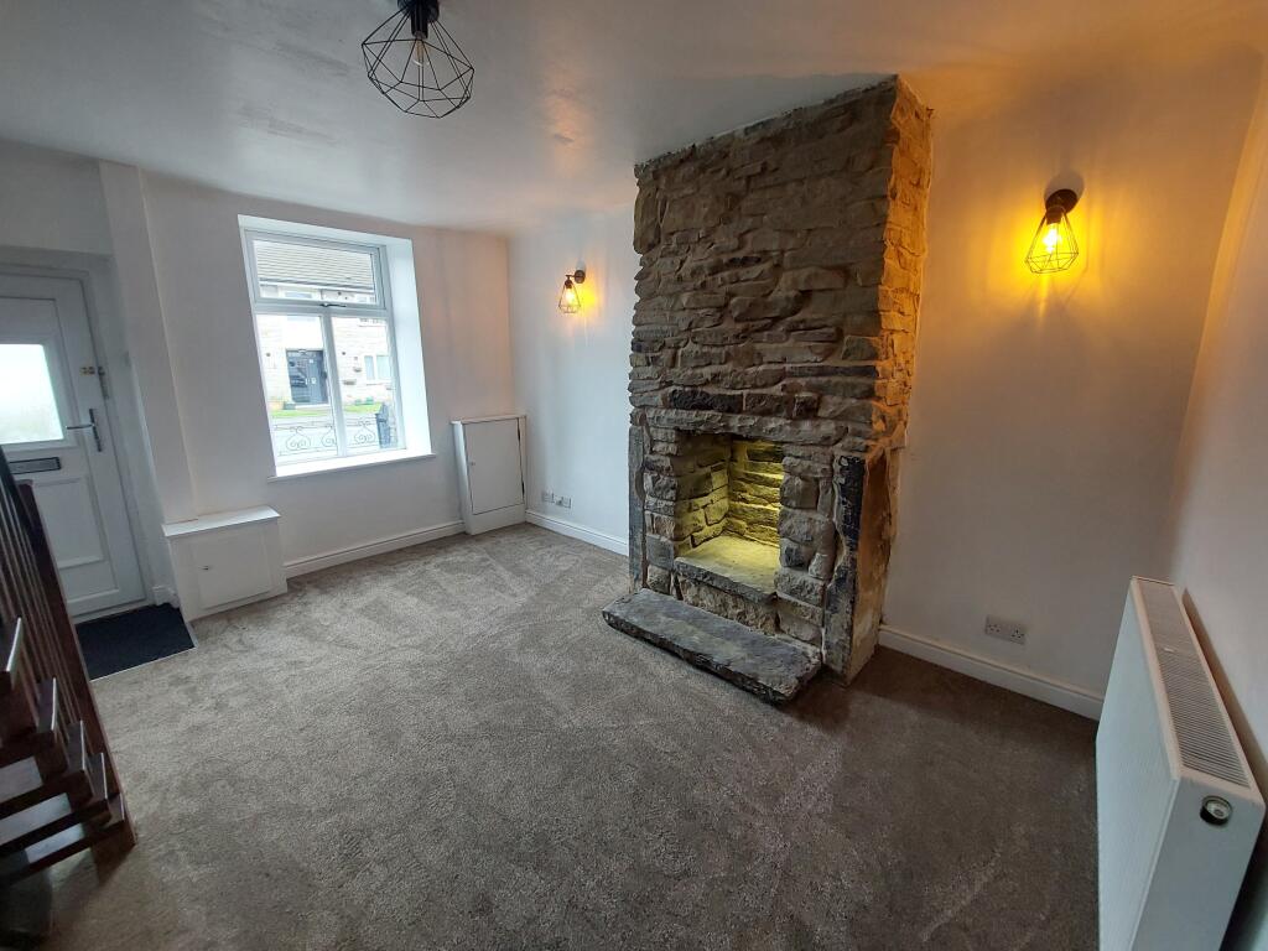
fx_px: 476
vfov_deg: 89.9
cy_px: 476
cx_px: 634
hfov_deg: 106.2
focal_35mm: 13
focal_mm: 1.74
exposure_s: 1/50
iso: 80
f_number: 2.2
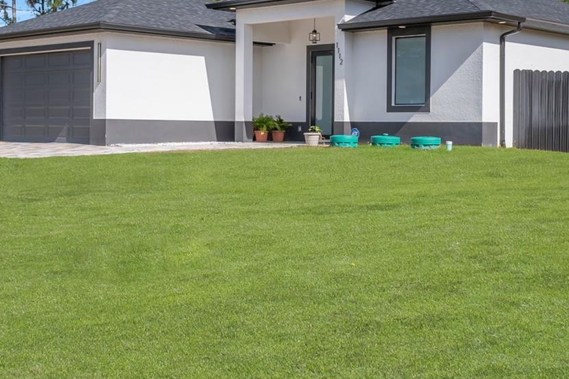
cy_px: 63
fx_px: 916
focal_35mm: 58
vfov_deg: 22.9
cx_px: 329
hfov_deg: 34.4
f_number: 8
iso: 100
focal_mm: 20
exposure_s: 1/400
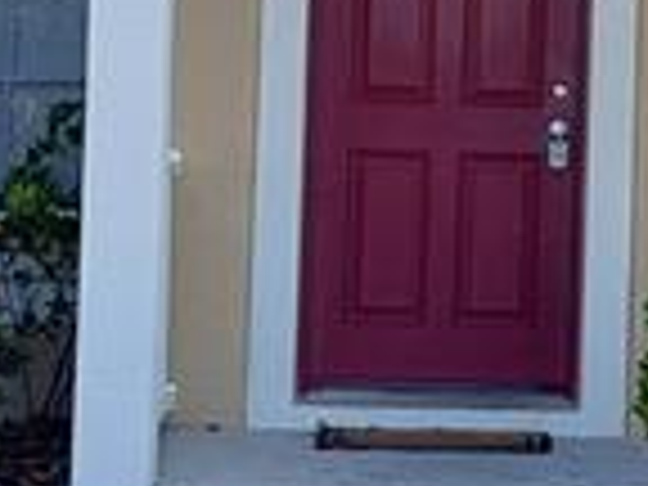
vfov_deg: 8.6
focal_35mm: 171
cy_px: 40
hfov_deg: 11.5
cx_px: 585
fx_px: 3201
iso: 40
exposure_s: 1/224
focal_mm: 5.23
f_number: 1.8
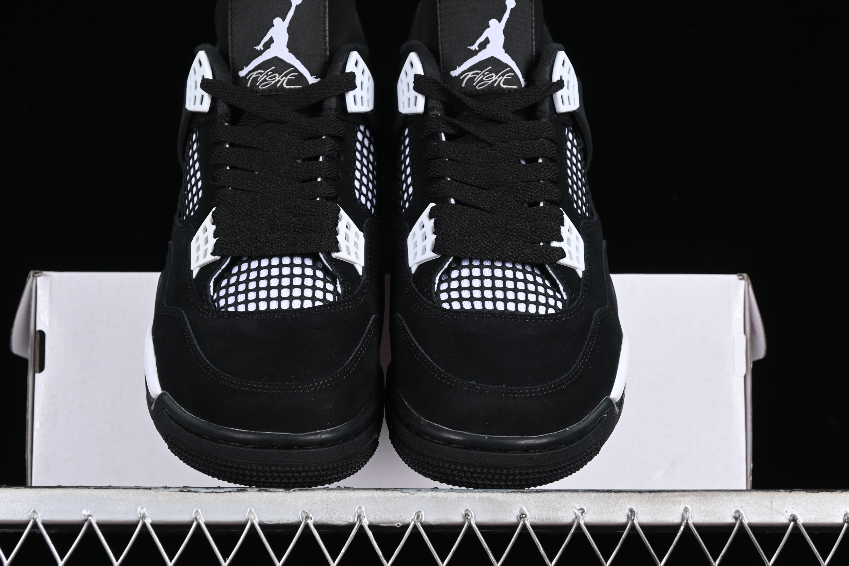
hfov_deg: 23.6
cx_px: 380
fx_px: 2028
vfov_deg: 15.9
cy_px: 287
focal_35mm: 86
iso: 160
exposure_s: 1/50
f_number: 6.3
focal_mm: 50
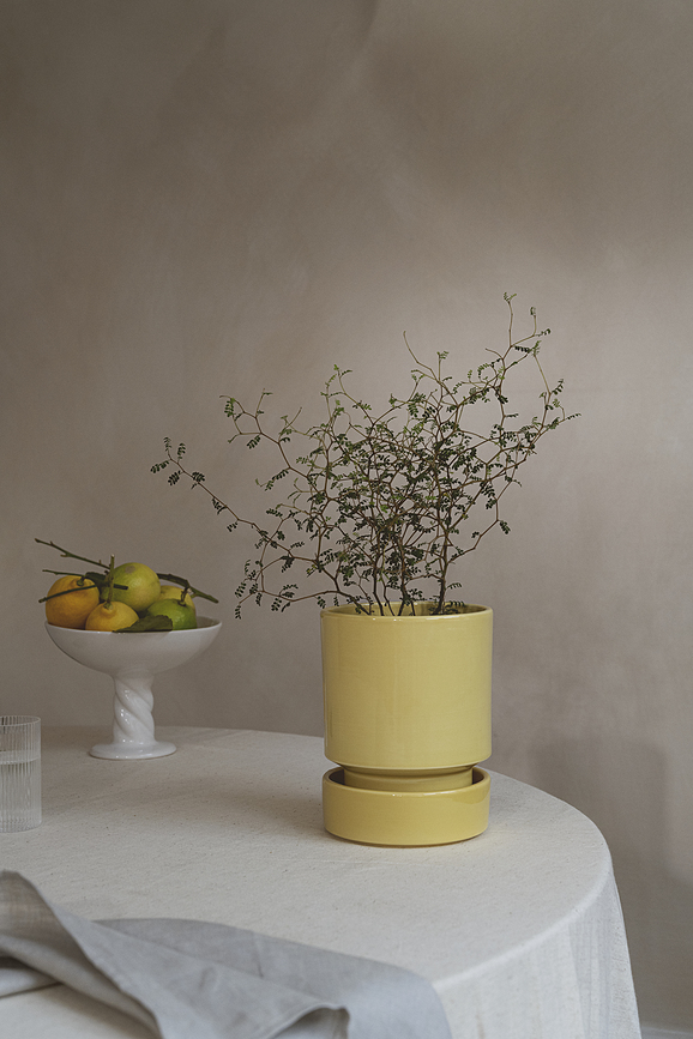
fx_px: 1473
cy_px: 520
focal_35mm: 51
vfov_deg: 38.9
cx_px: 346
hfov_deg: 26.5
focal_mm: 51
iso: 500
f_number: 6.3
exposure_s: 1/13
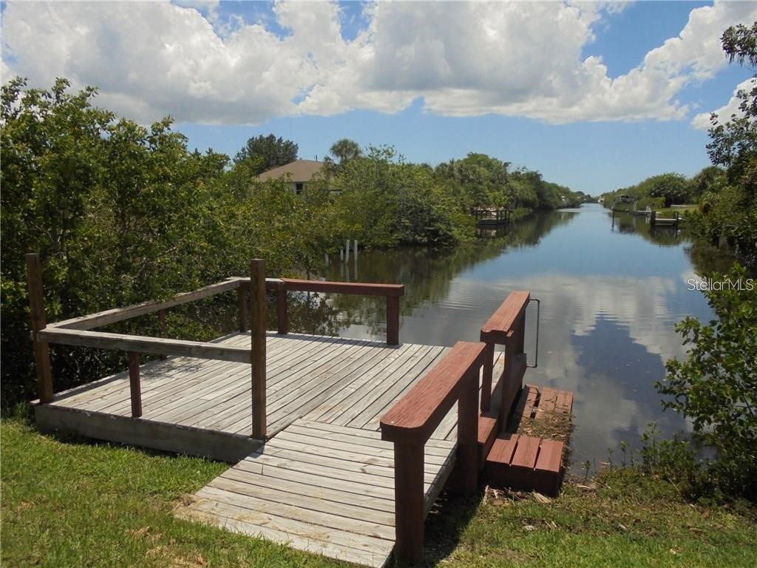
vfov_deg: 53.1
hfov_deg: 67.3
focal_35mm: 26
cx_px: 378
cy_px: 284
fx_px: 569
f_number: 11.5
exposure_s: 1/160
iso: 100
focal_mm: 4.6
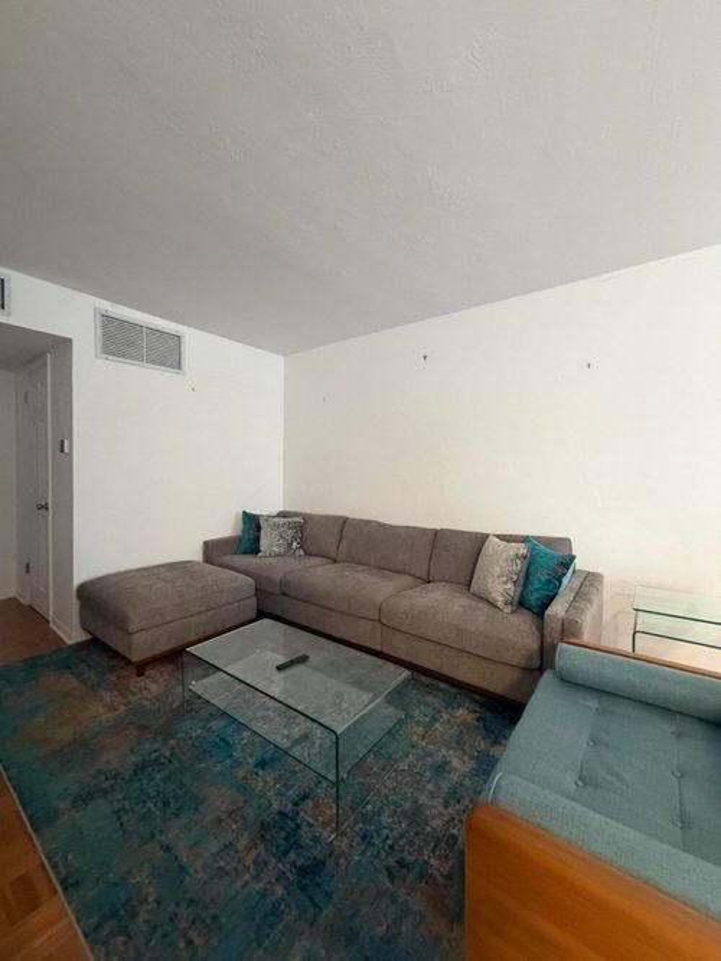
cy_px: 480
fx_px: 389
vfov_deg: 102.1
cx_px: 360
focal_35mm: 14
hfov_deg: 85.7
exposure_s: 1/60
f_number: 2.2
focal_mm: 2.22
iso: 500
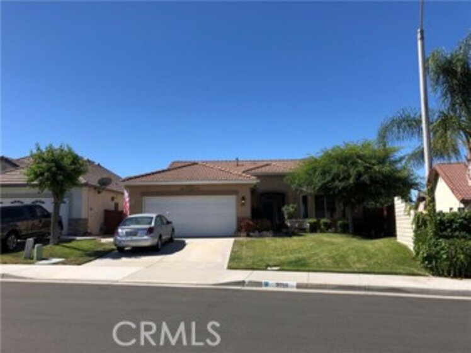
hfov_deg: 63.5
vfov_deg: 49.7
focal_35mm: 28
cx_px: 236
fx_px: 381
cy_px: 176
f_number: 1.8
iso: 20
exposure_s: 1/1869
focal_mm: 3.99
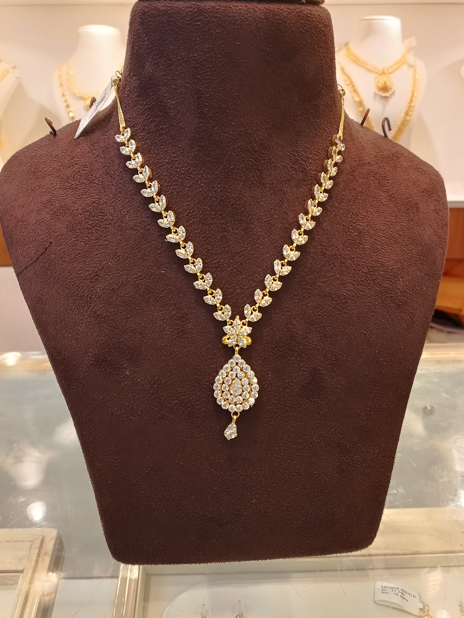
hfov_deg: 51.4
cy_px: 309
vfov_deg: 65.3
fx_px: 483
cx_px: 232
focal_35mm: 27
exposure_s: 1/100
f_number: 1.8
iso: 160
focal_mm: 3.61
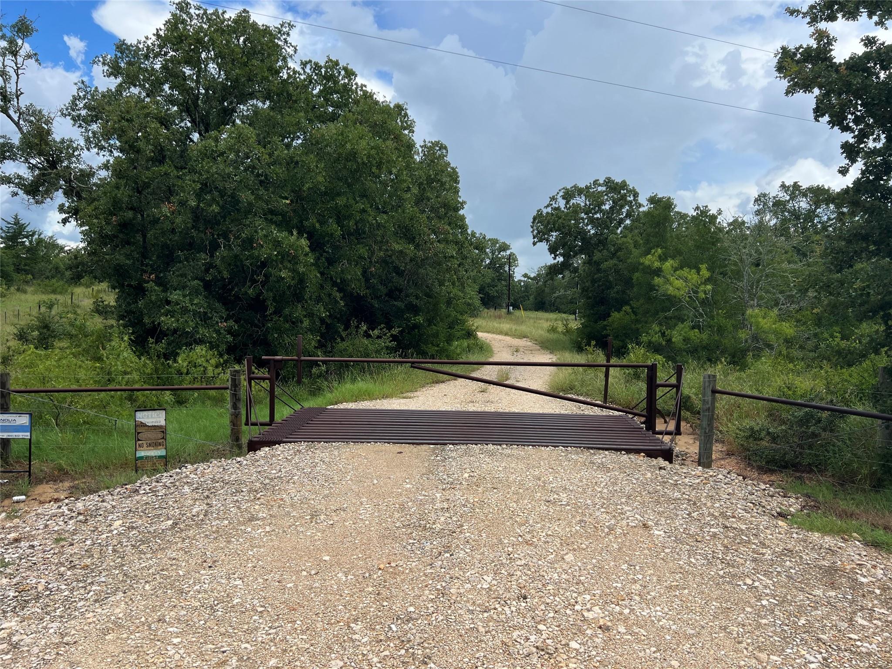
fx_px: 670
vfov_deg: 53.1
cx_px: 446
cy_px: 334
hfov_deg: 67.3
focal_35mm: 26
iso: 50
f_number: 1.5
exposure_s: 1/2695
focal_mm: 5.7
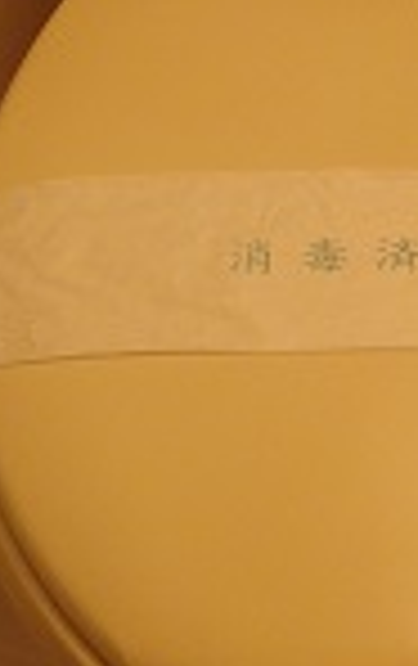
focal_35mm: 126
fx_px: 2288
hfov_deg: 10.4
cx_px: 373
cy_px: -315
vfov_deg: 15.4
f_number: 1.8
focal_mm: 6
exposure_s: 1/45
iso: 250
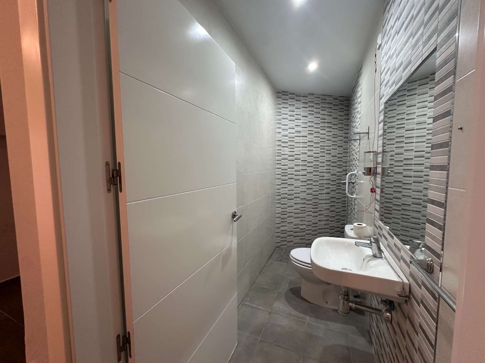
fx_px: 196
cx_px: 242
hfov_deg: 102.1
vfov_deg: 85.7
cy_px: 182
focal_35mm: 14
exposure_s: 1/50
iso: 160
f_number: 2.2
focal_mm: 2.22
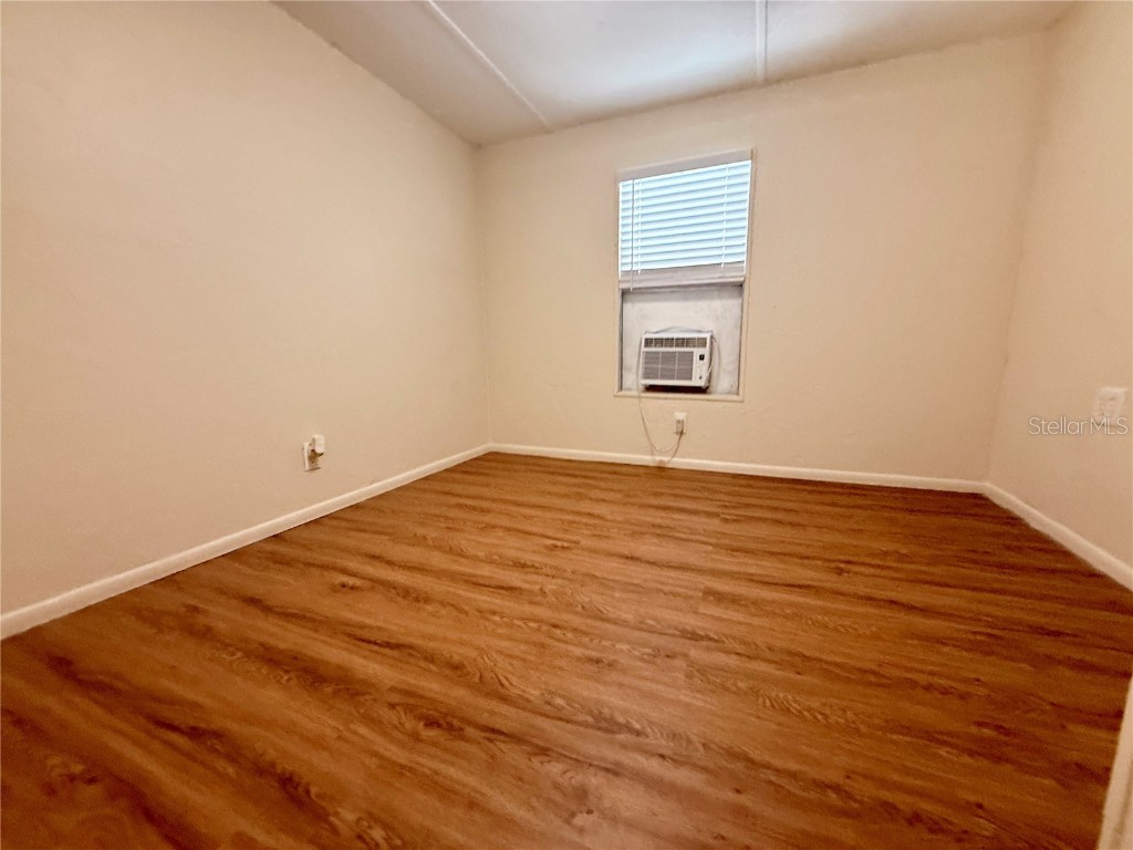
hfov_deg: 102.1
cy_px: 425
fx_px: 458
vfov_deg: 85.7
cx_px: 566
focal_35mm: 14
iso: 200
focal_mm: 2.22
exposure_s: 1/60
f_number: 2.2
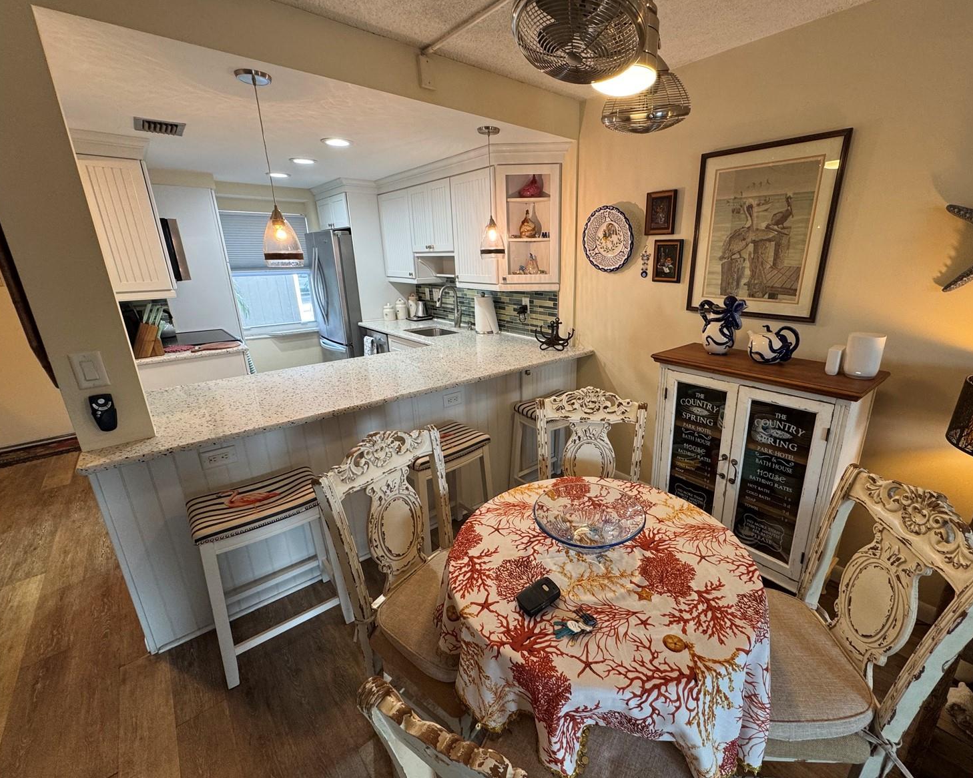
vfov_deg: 84.0
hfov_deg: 96.6
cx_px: 528
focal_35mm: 15
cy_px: 388
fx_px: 432
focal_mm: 2.22
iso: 160
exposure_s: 1/60
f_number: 2.2
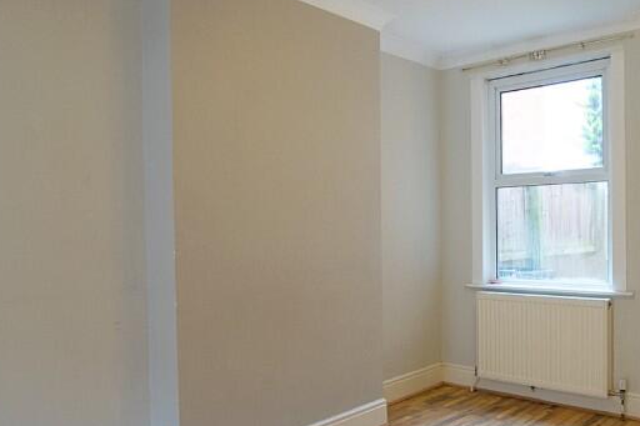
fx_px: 533
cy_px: 247
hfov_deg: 61.7
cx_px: 362
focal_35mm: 30
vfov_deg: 43.4
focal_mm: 10
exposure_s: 1/160
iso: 1000
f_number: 4
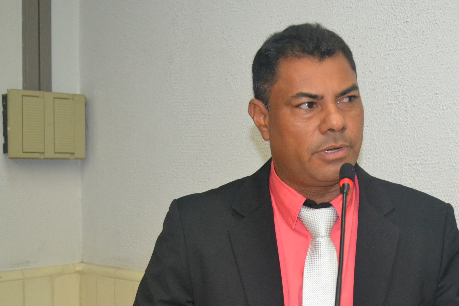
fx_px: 765
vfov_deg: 22.5
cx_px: 305
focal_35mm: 60
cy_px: 210
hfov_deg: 33.1
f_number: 4.2
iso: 2200
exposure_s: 1/60
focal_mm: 26
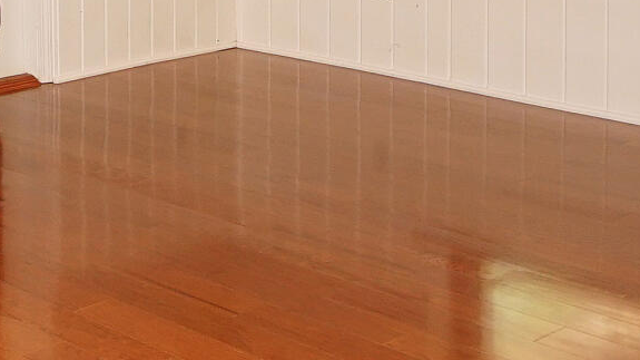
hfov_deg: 22.3
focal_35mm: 82
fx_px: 1391
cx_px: -257
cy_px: -166
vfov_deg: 13.9
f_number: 4
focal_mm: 10
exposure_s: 1/60
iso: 500
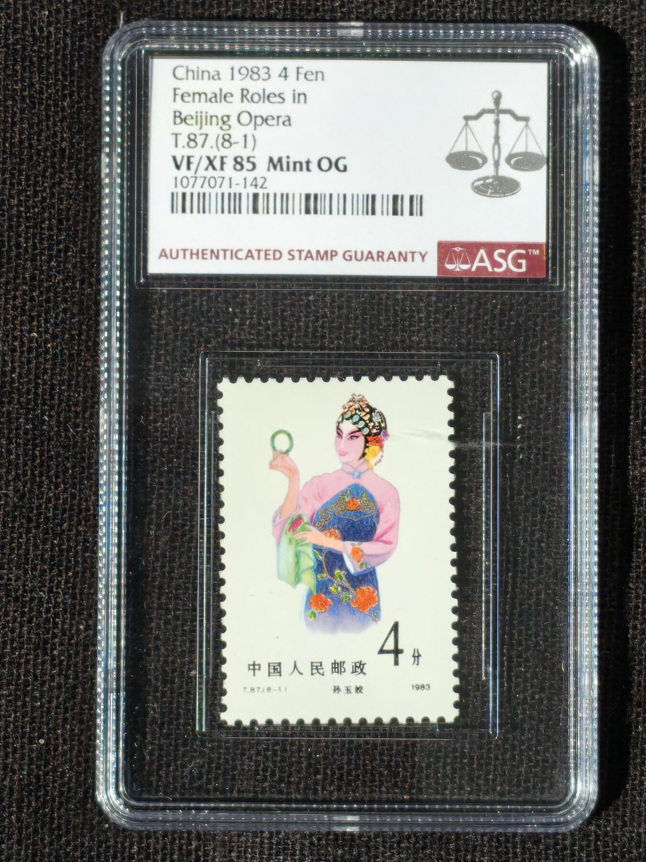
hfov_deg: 13.6
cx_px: 323
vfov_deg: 18.0
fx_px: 2712
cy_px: 431
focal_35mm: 109
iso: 50
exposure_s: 1/603
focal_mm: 4.94
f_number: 1.5
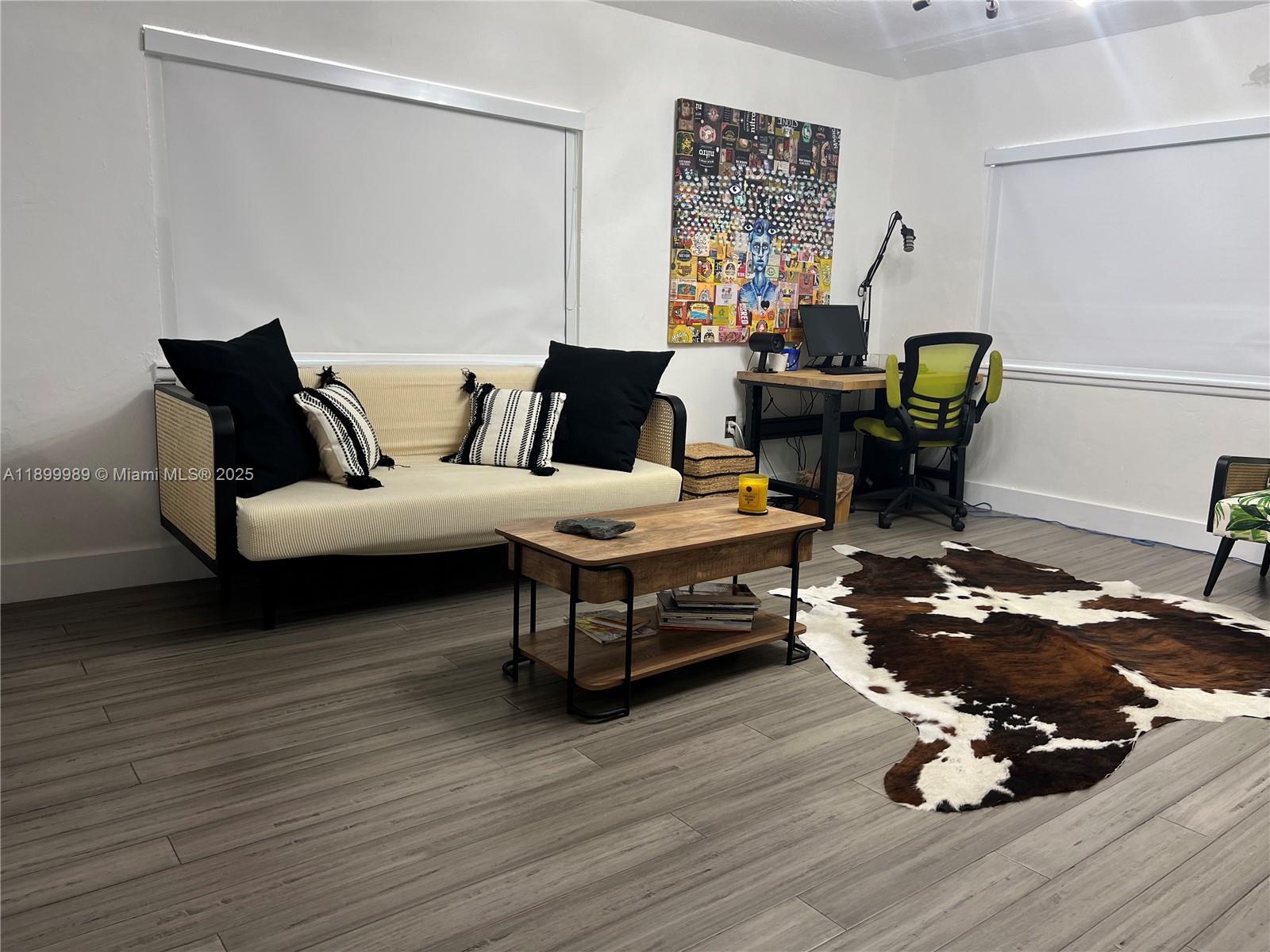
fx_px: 954
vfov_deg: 53.1
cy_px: 476
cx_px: 635
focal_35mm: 26
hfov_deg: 67.3
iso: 64
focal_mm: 5.7
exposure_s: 1/60
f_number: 1.5
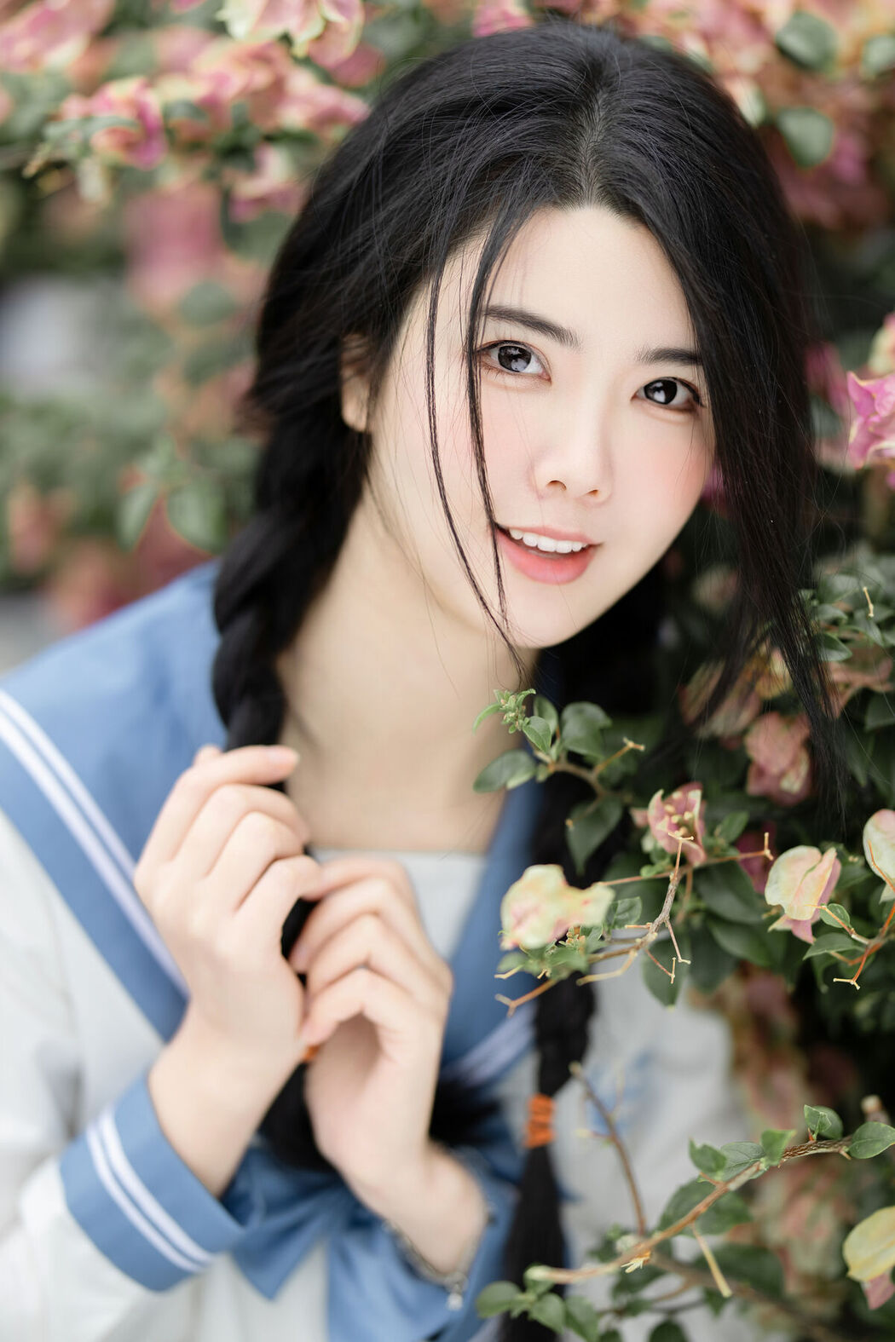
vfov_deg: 23.9
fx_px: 3170
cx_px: 448
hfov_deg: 16.1
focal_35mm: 85
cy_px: 671
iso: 100
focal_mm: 85
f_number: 1.2
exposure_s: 1/320
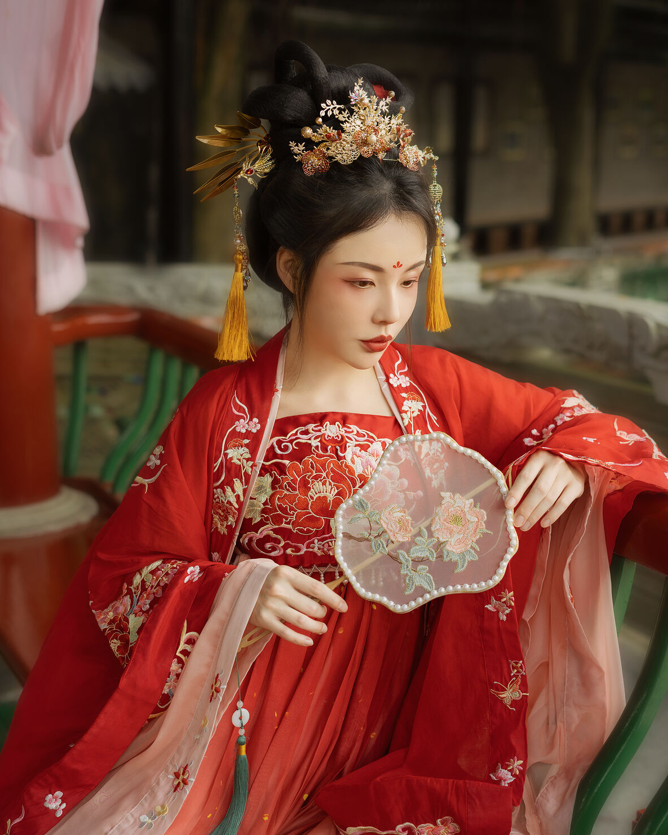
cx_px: 334
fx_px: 1408
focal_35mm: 57
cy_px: 467
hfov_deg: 26.7
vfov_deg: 33.0
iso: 100
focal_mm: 50
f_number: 2.8
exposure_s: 1/125
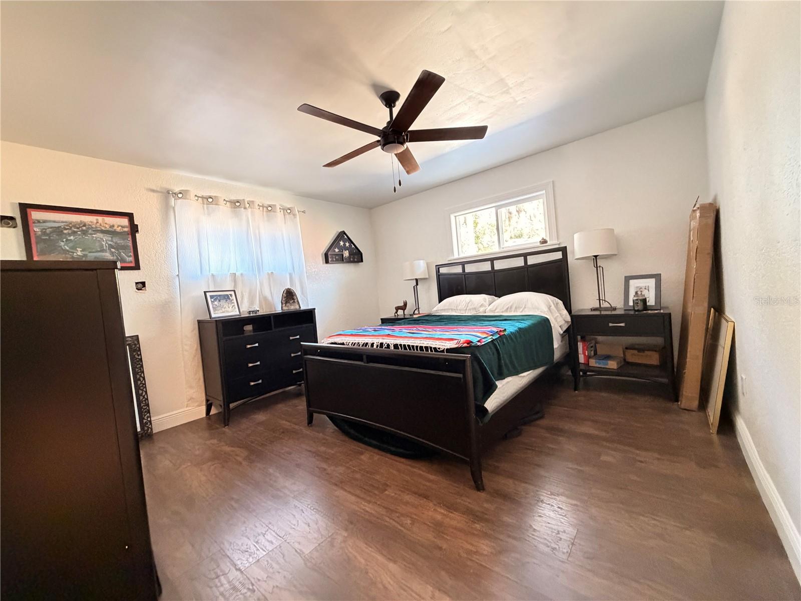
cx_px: 400
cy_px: 300
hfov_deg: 102.1
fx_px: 324
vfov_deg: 85.7
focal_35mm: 14
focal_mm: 2.22
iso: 640
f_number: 2.2
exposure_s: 1/60
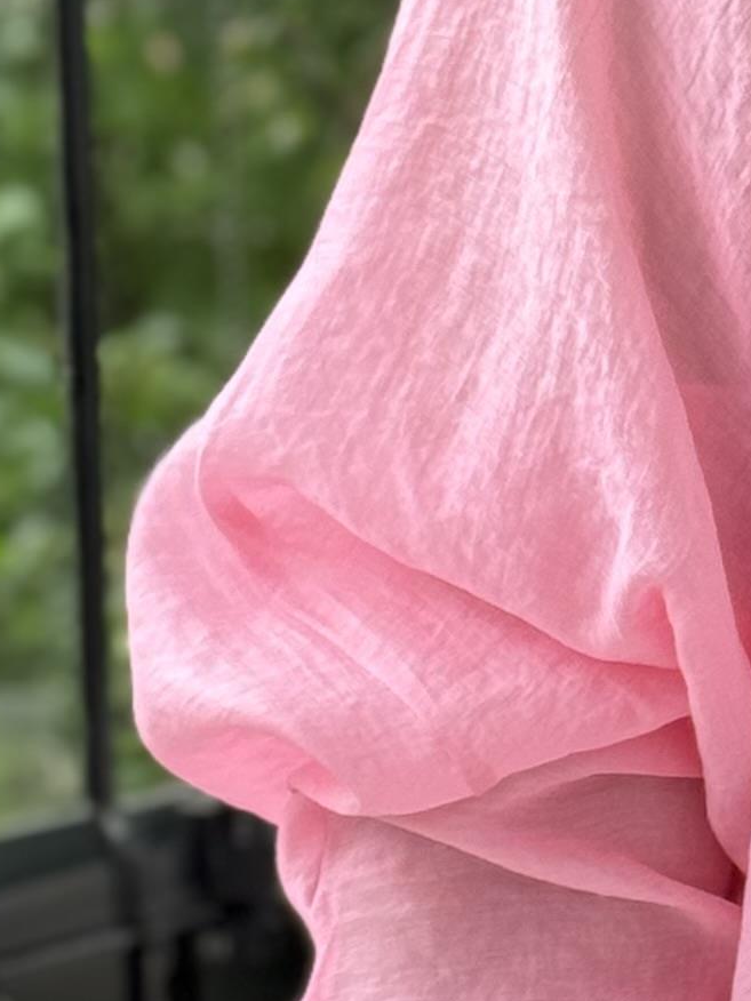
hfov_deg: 6.6
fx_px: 6393
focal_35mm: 221
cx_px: 1299
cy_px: 520
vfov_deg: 9.0
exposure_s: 1/171
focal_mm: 6.76
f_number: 1.78
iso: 80
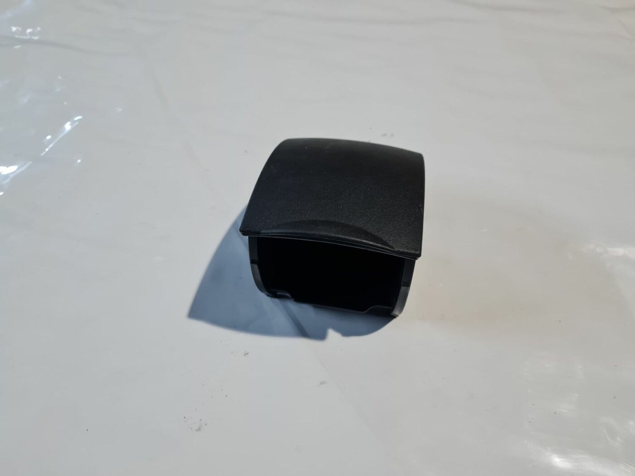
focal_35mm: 26
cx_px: 318
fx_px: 477
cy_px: 238
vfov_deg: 53.1
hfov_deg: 67.3
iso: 250
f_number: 1.8
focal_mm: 5.4
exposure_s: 1/50
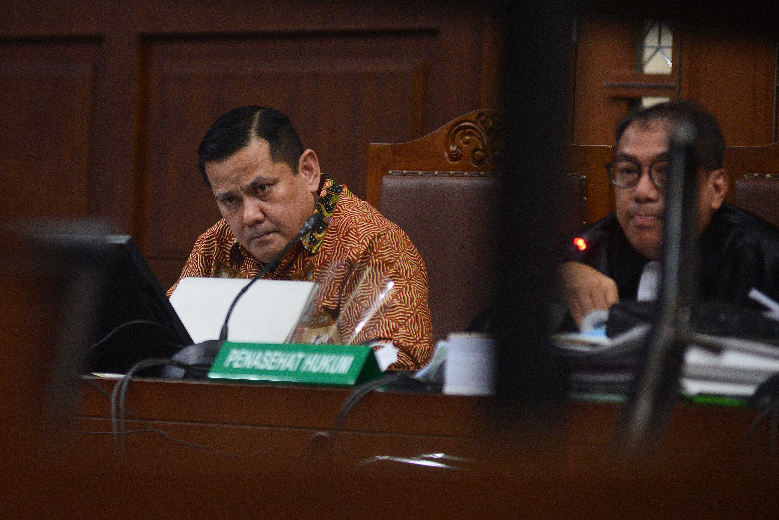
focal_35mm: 200
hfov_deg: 10.3
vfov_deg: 6.9
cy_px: 260
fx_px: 4329
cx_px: 390
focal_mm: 200
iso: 4000
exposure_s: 1/125
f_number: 2.8
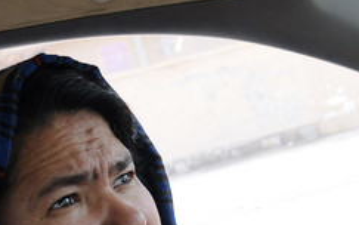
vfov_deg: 13.8
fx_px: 900
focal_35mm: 92
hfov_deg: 22.2
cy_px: 277
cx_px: 301
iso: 320
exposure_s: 1/250
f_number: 4
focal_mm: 18
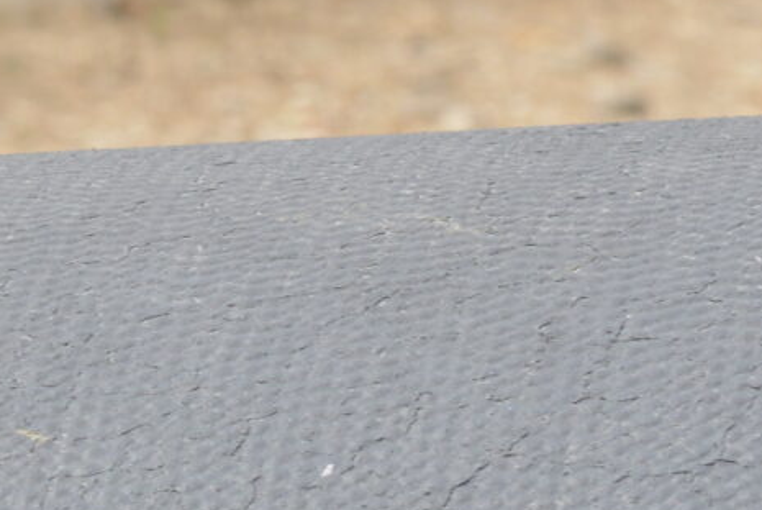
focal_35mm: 385
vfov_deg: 3.6
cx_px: -813
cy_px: -166
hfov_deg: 5.2
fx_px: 8157
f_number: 13
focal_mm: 70
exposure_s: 1/160
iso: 500
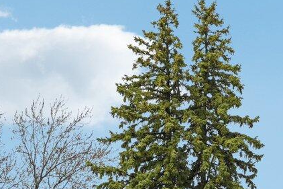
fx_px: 1336
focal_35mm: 170
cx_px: 115
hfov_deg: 12.1
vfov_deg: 7.6
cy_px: 440
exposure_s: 1/320
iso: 100
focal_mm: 35
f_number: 8
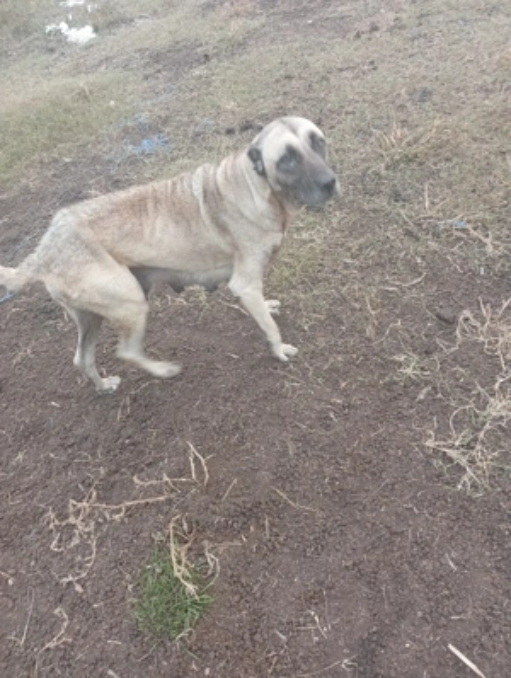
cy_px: 339
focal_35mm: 27
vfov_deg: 65.2
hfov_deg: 51.5
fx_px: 530
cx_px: 256
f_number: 1.8
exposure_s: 1/50
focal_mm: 3.98
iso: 230
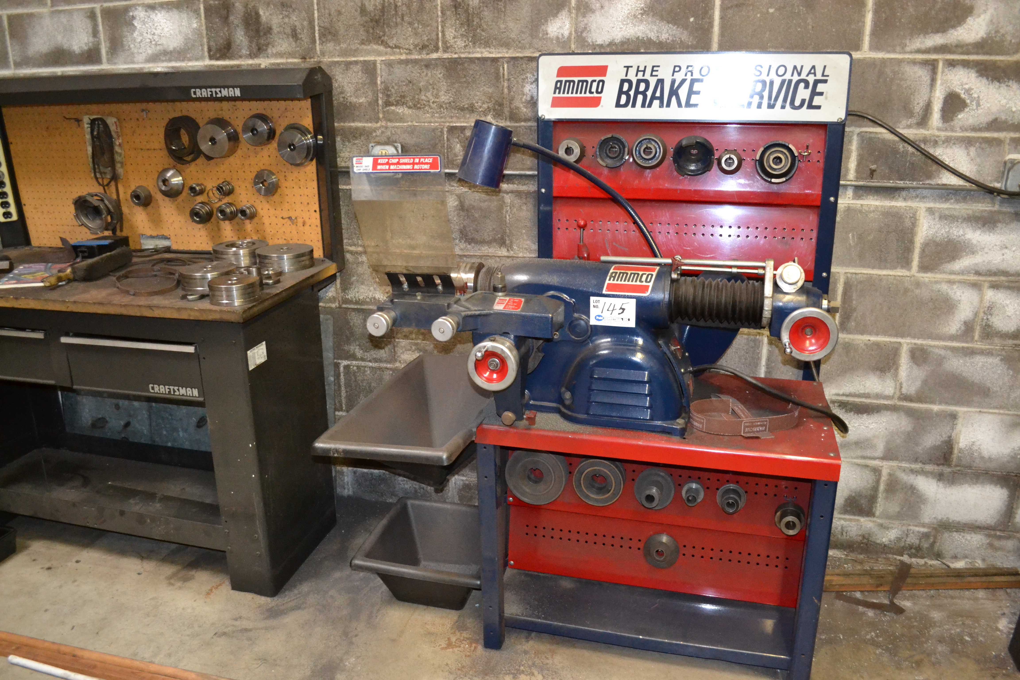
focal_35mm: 27
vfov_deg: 47.9
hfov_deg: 67.4
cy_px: 340
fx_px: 765
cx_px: 510
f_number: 3.5
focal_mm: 18
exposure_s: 1/60
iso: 3200
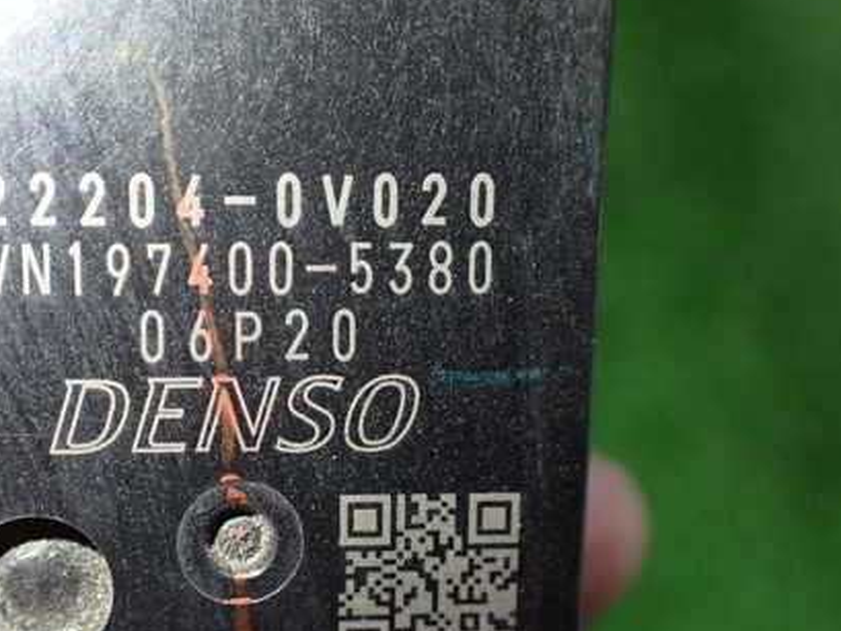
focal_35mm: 44
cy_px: 397
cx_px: 239
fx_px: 1069
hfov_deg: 42.0
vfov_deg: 32.7
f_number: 2.3
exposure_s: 1/125
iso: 640
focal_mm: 5.4
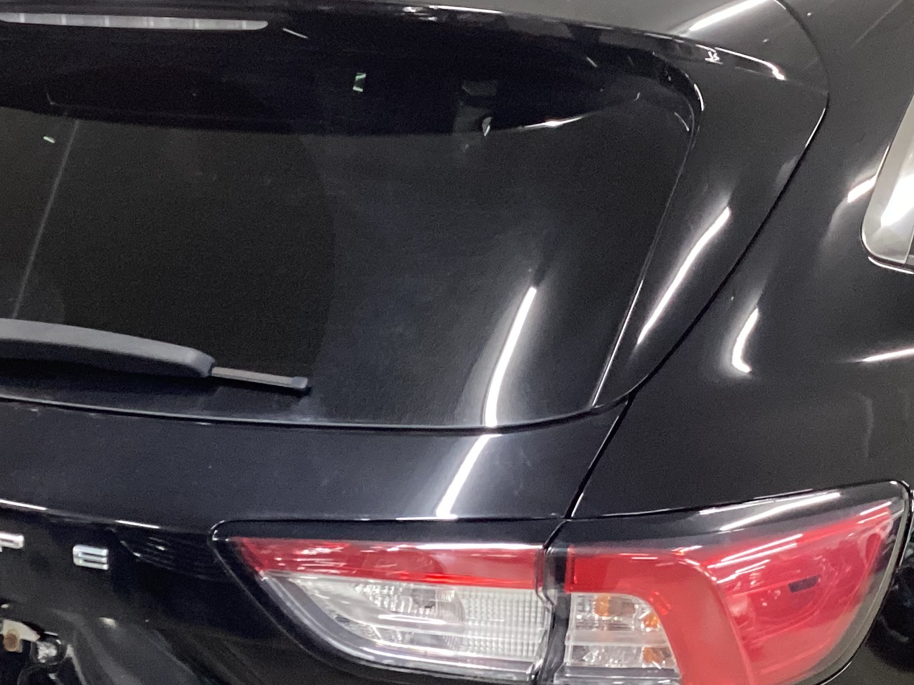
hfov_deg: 26.7
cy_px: 549
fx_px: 1928
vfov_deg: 20.0
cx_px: 466
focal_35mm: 73
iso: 400
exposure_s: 1/30
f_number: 2.4
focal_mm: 3.3
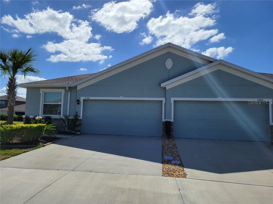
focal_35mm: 26
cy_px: 102
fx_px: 205
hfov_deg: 67.3
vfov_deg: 53.1
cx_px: 136
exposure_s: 1/5874
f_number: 1.8
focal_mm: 5.4
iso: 40
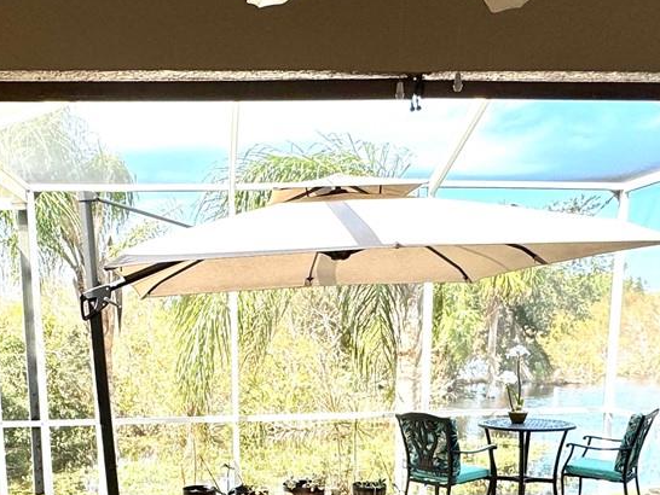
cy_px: 479
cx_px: 254
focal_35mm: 41
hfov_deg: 45.4
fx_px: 782
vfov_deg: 32.7
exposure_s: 1/370
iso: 40
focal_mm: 2.22
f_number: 2.2
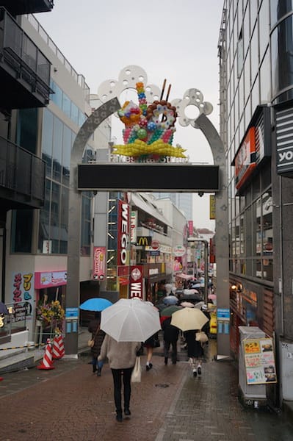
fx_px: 385
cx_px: 146
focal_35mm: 32
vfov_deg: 59.5
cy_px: 220
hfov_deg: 41.6
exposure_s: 1/80
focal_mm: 21
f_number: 5.6
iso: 100
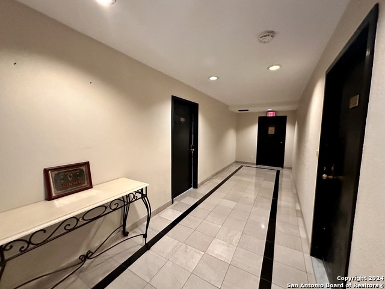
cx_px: 192
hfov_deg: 102.1
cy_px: 144
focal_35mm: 14
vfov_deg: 85.7
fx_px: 156
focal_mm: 2.22
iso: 1000
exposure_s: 1/60
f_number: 2.2
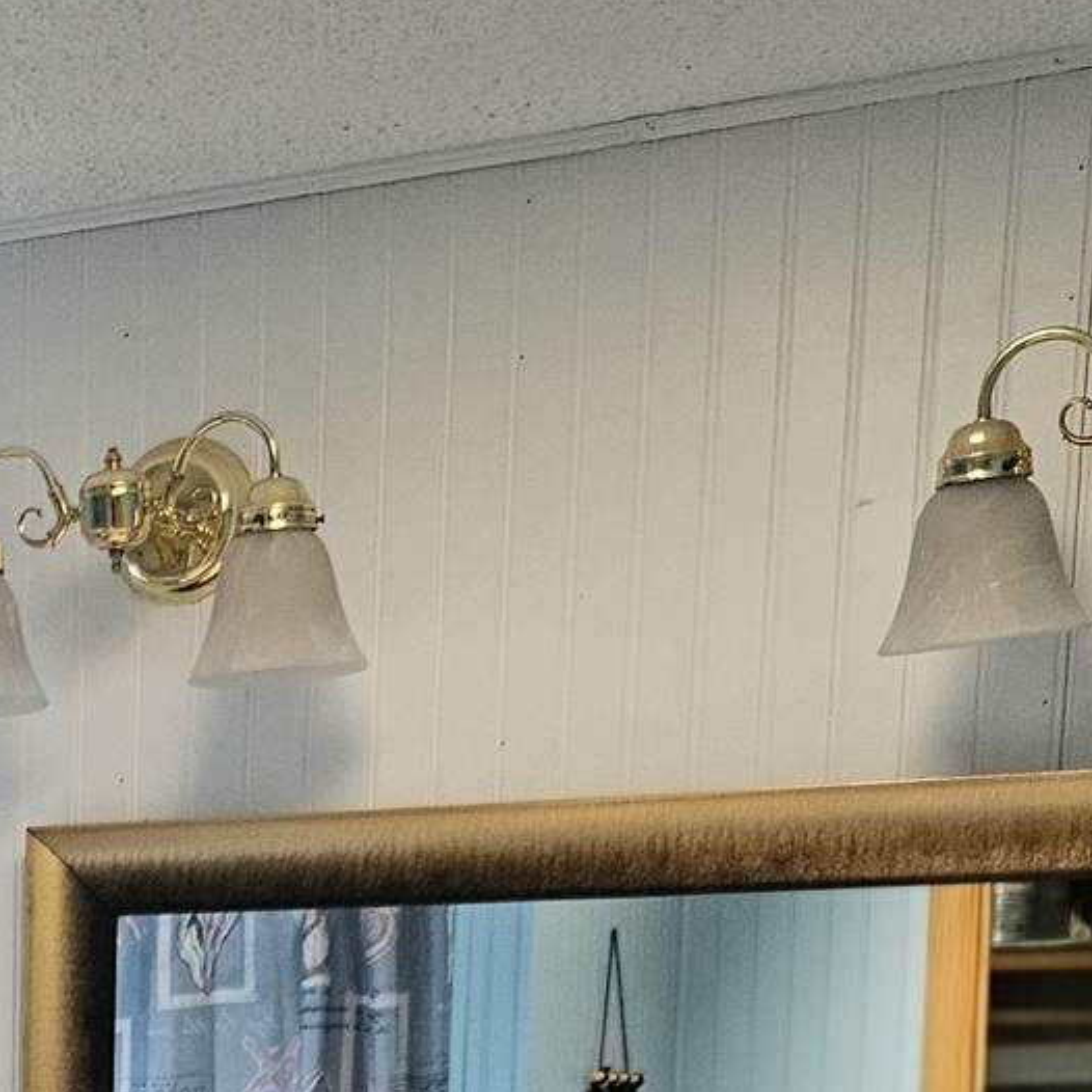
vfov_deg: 17.4
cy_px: 1667
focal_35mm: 89
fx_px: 3176
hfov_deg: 18.5
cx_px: -220
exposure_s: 1/120
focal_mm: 5.4
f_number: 1.8
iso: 250
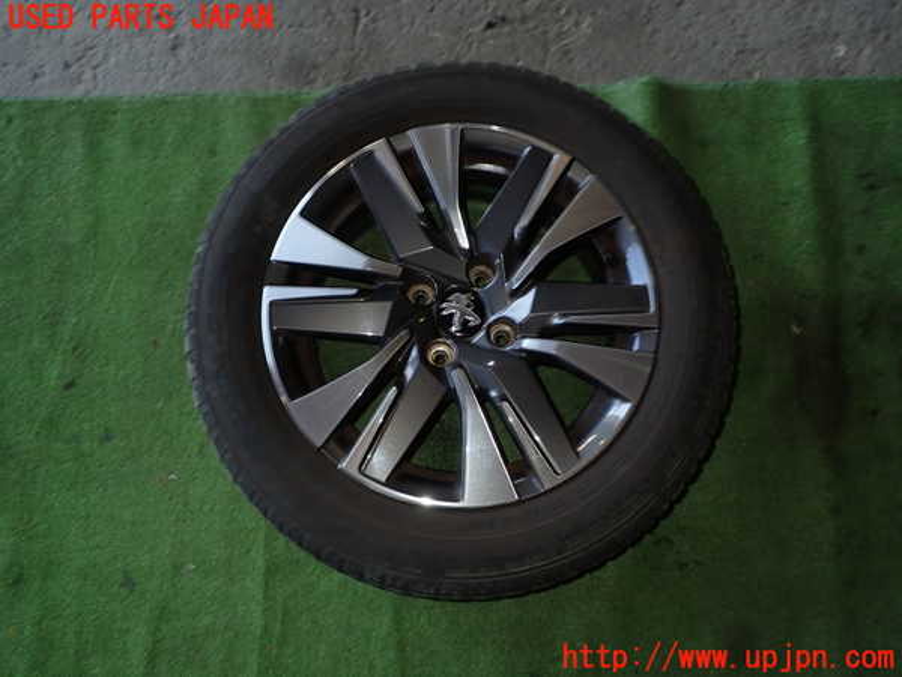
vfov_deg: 46.8
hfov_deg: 60.0
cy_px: 338
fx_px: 782
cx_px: 451
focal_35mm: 30
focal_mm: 5.4
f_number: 6.3
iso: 200
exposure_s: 1/30
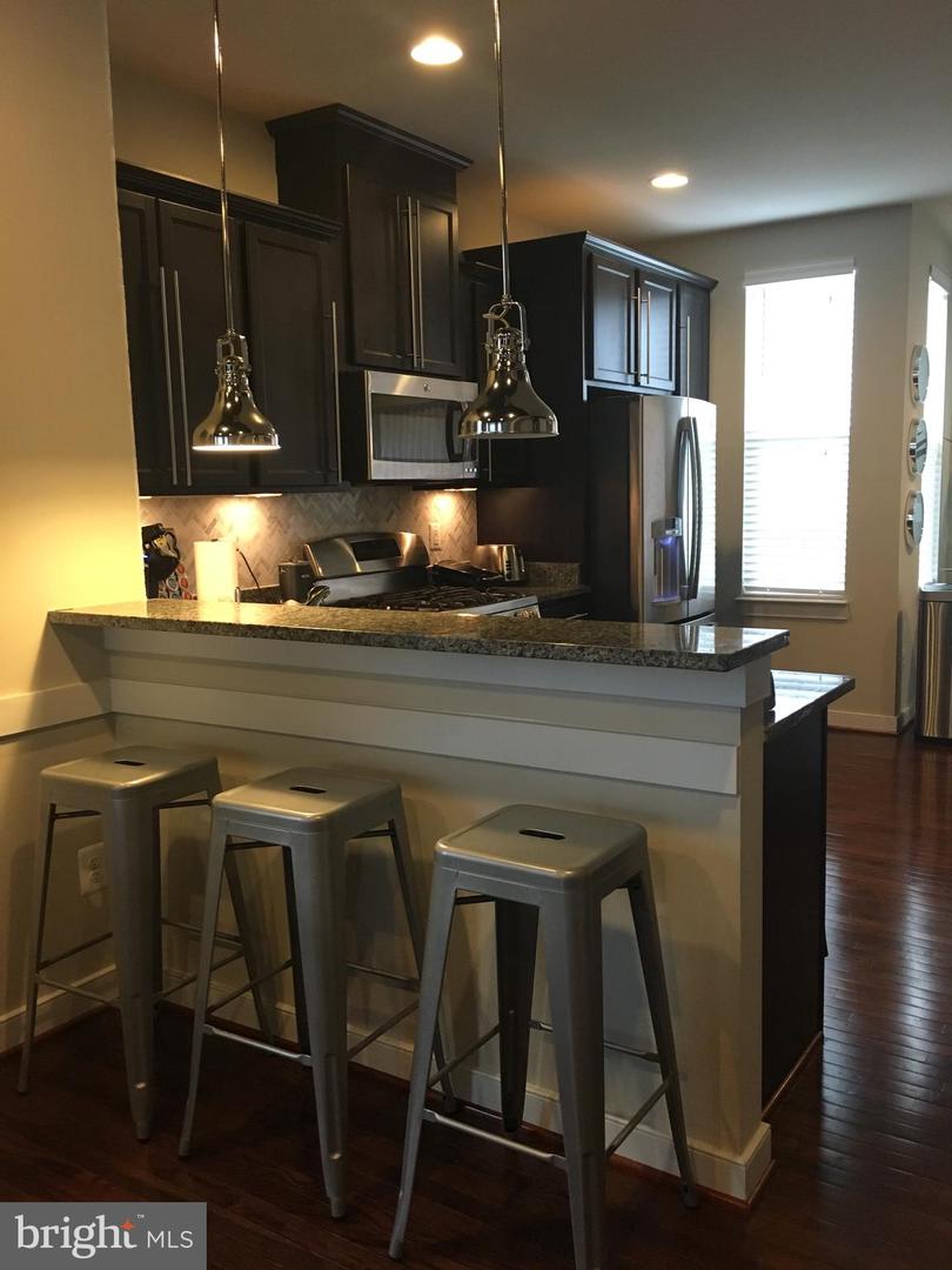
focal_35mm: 29
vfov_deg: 61.7
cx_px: 476
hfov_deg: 48.2
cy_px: 635
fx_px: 1063
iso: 160
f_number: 2.2
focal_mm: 4.15
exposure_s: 1/30
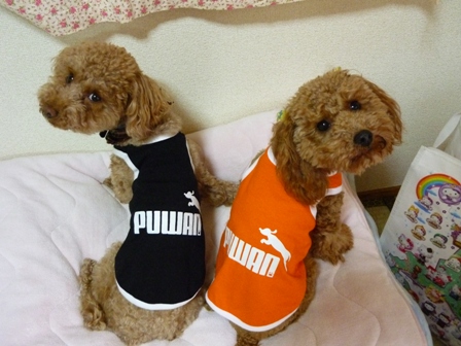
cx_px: 230
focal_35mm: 33
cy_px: 173
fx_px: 439
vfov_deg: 42.9
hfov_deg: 55.4
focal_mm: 5.5
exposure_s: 1/30
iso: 800
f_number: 2.8
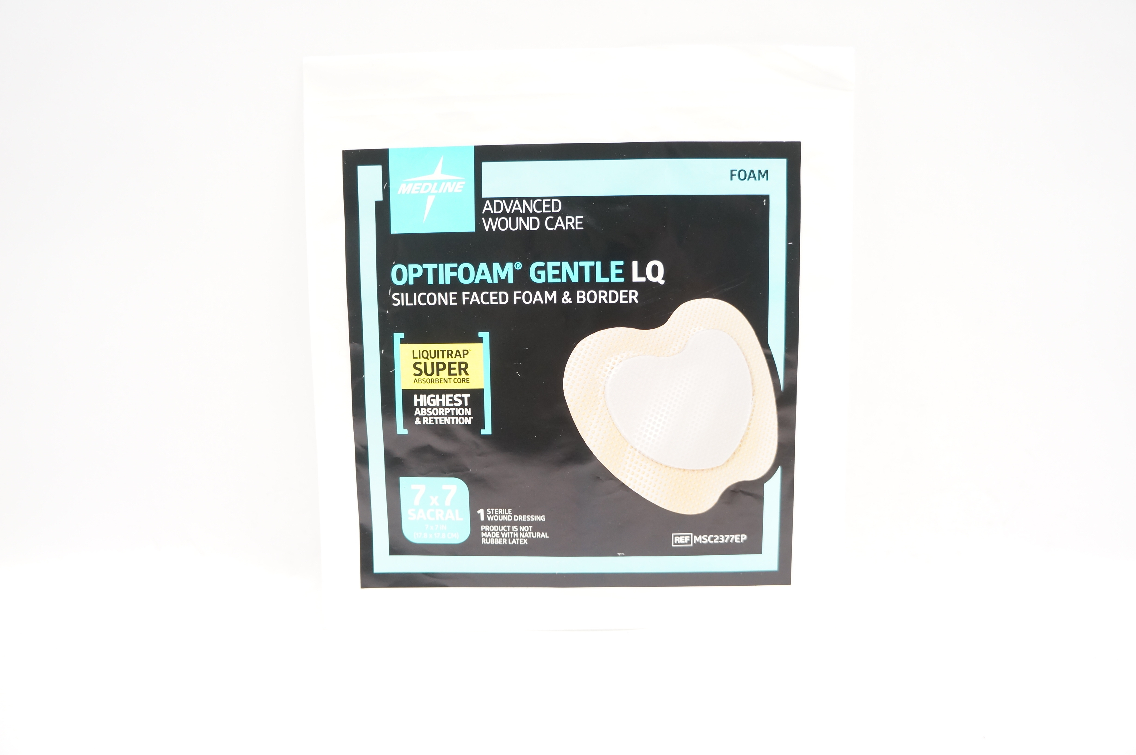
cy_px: 378
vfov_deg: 47.8
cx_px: 568
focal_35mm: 27
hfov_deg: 67.4
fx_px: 851
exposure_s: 1/60
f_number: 4
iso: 400
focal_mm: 18
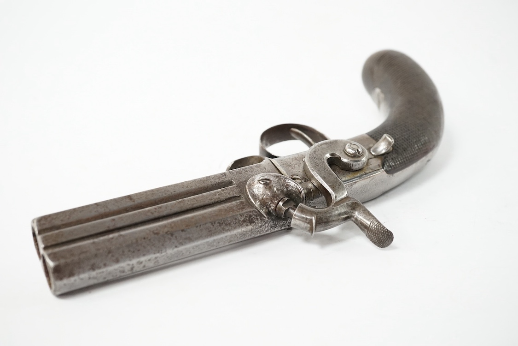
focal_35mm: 45
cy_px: 173
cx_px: 259
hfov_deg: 43.6
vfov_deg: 29.9
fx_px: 647
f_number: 8
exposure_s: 1/100
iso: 2000
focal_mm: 30
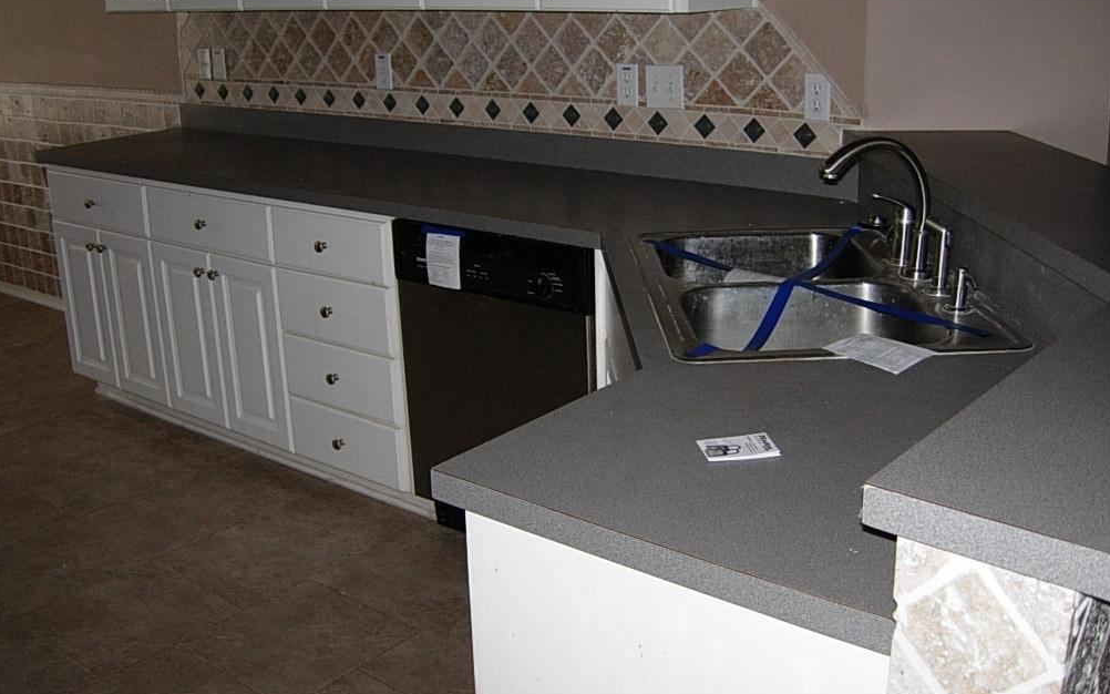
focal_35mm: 39
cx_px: 563
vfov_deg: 32.8
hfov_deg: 50.4
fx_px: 1180
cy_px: 329
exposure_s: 1/104
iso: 115
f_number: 2.7
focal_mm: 7.5
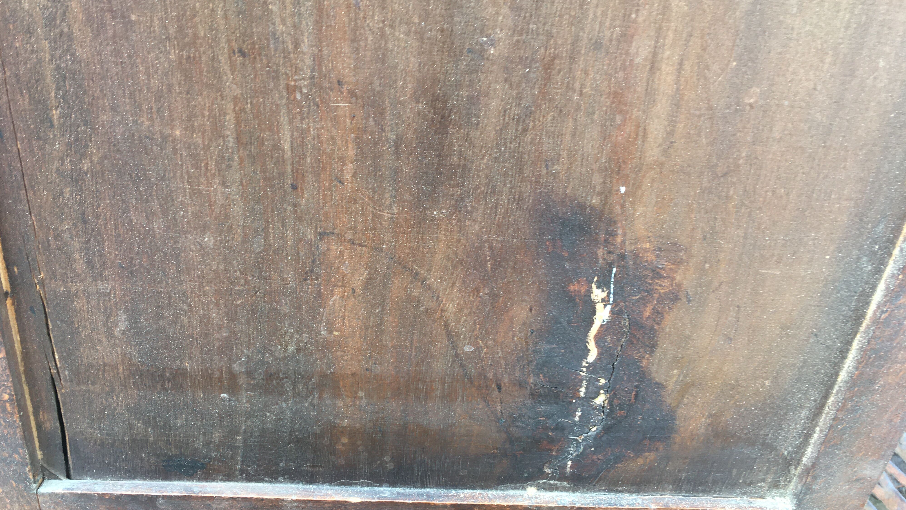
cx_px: 447
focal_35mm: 32
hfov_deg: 61.0
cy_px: 295
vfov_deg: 36.6
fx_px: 769
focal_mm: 4.15
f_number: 2.2
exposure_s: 1/50
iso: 32
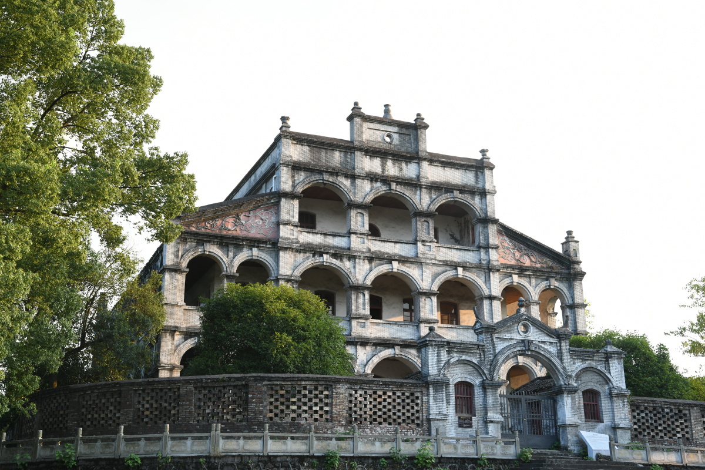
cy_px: 235
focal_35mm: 46
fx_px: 901
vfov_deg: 29.2
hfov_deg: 42.7
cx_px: 352
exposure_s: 1/160
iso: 800
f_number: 8
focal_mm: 46
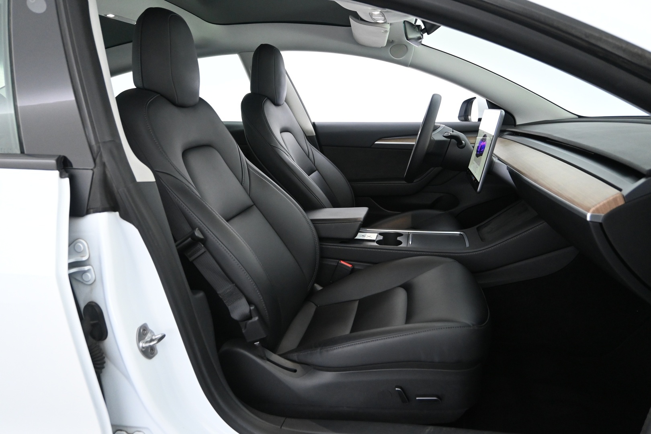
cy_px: 217
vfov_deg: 47.9
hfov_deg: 67.4
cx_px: 326
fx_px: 488
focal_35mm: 27
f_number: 3.5
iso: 2500
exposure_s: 1/50
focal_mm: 18
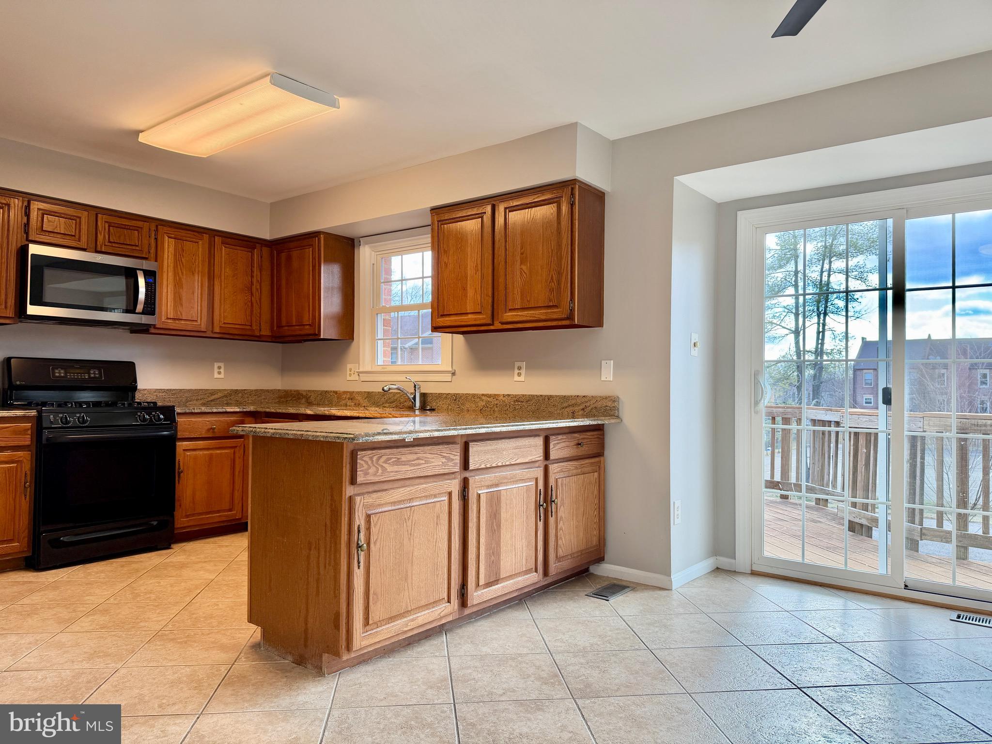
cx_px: 496
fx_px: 688
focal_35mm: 24
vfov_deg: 56.8
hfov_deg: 71.6
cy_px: 372
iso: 80
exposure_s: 1/232
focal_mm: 6.76
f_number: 1.78
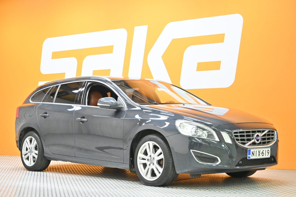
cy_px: 98
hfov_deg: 30.5
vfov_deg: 20.6
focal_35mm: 66
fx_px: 543
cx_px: 148
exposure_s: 1/125
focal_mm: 44
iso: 6400
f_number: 6
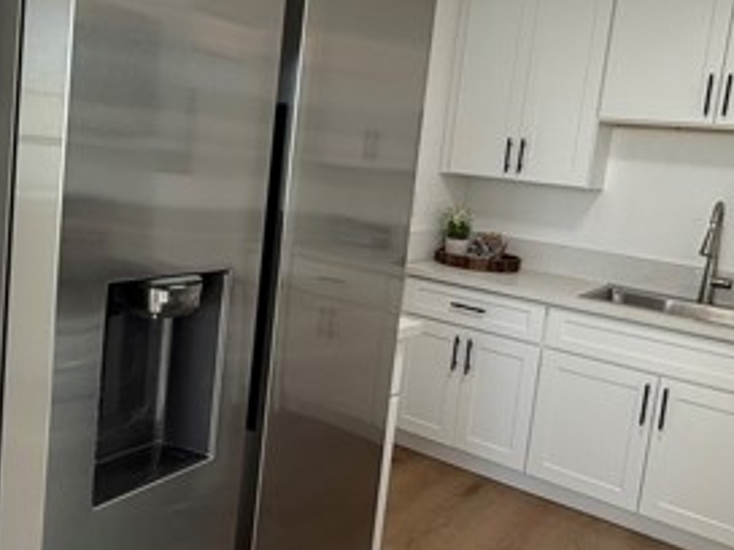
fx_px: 700
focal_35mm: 33
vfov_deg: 42.8
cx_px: 324
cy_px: 232
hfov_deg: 55.2
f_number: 2.2
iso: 160
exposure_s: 1/120
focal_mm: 2.22
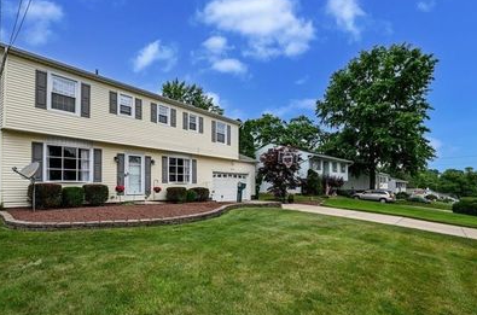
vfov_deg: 62.4
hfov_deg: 84.9
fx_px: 259
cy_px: 173
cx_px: 214
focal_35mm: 20
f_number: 7.1
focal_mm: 15.5
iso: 400
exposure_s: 1/400
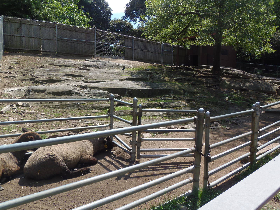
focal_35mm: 24
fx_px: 194
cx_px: 140
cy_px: 105
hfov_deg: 71.6
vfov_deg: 56.8
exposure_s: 1/640
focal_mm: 4.3
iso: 64
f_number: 2.9
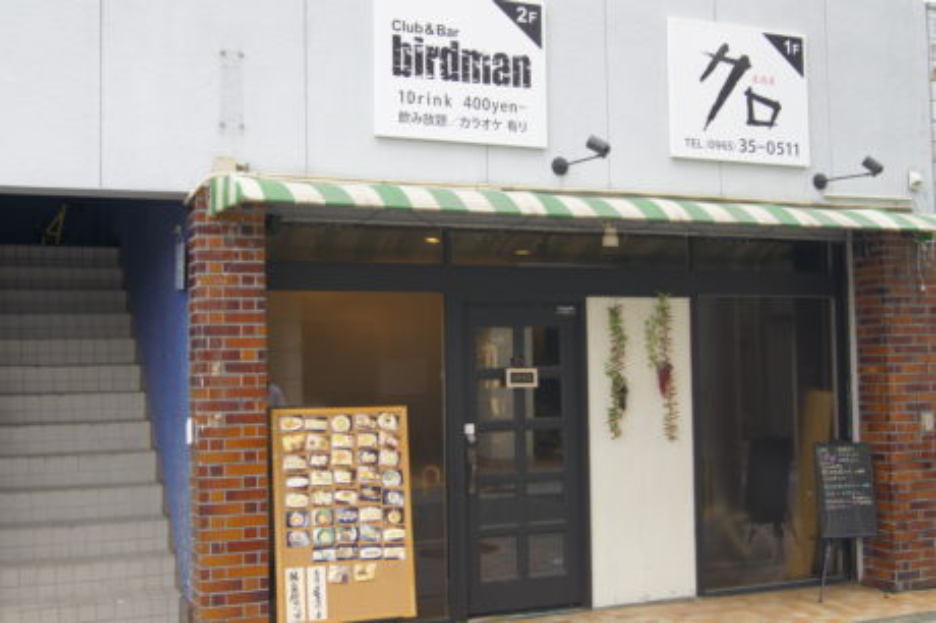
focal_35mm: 42
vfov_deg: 31.8
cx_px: 468
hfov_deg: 46.4
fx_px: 1091
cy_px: 312
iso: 200
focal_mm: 28
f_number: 6.3
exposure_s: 1/50
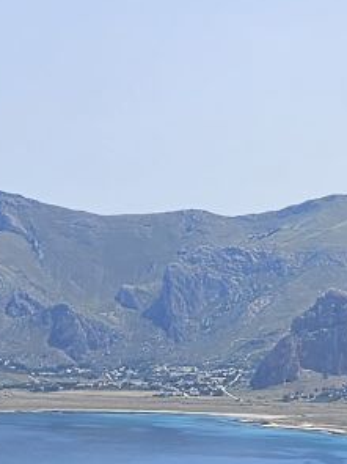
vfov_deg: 12.7
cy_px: 304
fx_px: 2087
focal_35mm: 156
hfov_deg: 9.4
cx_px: 350
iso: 25
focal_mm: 5.4
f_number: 1.8
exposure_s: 1/3399
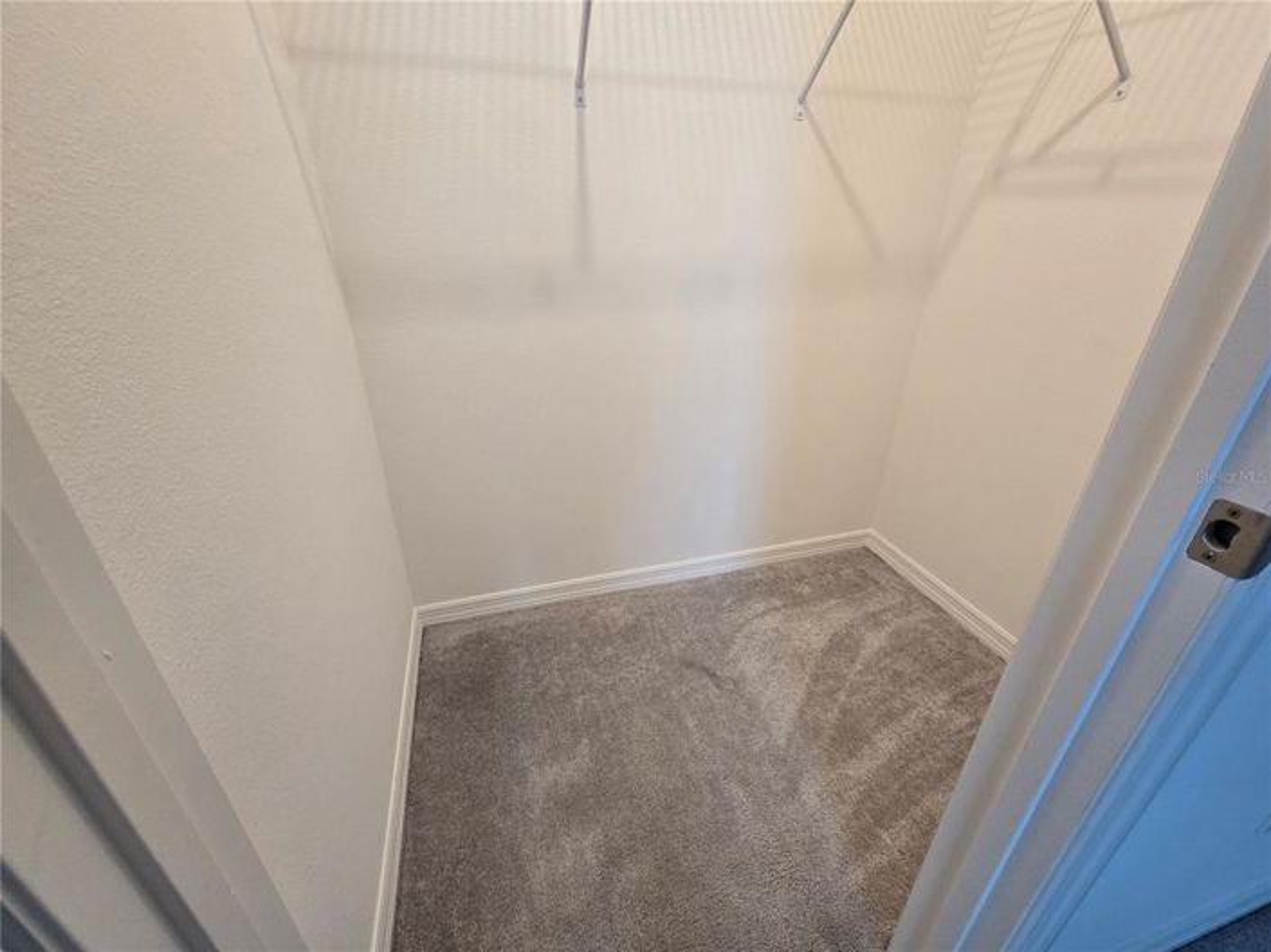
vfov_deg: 89.9
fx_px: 477
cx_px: 636
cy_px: 476
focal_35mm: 13
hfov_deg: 106.2
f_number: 2.2
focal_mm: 2.2
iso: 125
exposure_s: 1/60
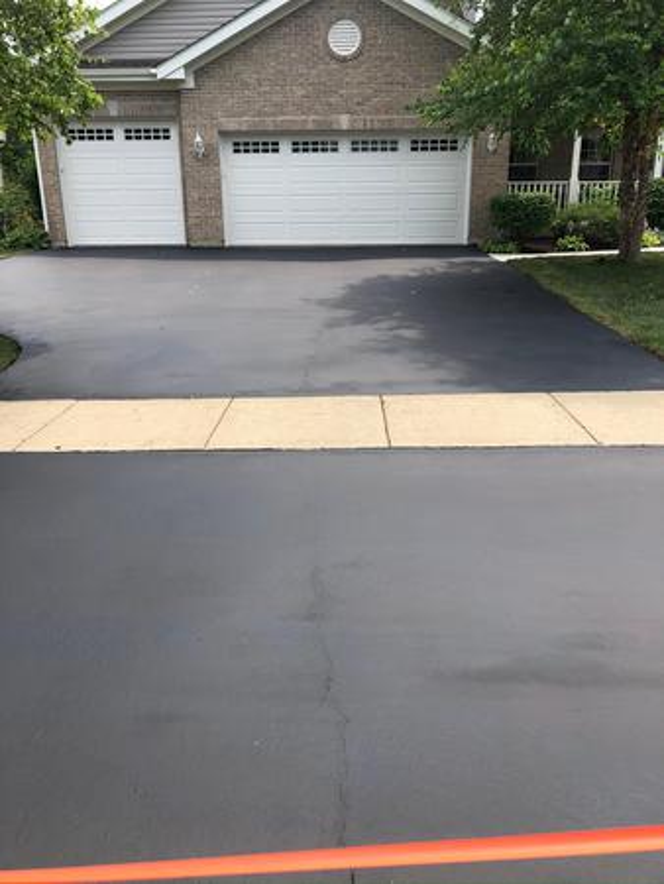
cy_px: 442
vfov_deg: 63.4
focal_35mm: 28
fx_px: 715
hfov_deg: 49.8
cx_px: 332
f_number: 1.8
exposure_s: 1/852
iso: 20
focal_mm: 3.99
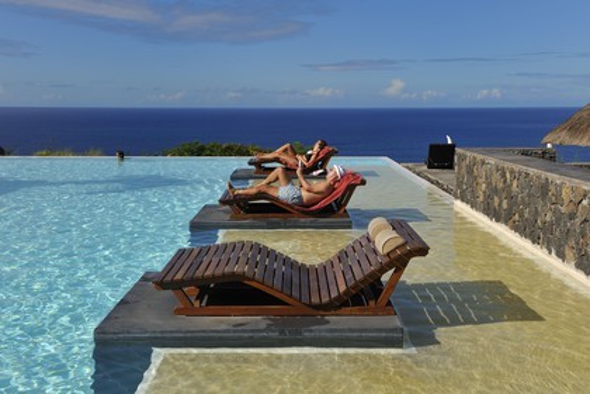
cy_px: 197
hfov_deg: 41.1
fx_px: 787
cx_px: 295
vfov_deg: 28.1
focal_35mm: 48
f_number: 18
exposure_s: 1/160
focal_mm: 48
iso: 200
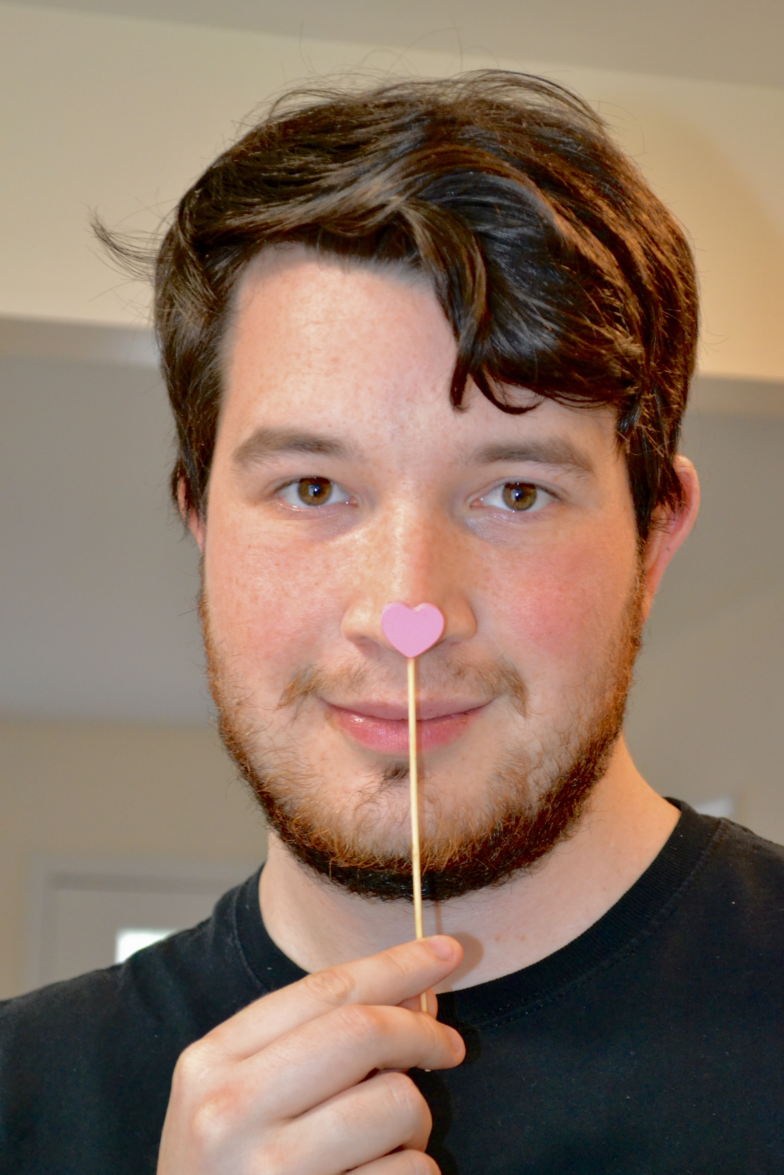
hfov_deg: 17.5
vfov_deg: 26.0
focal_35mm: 78
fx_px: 2548
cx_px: 392
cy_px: 588
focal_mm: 52
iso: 2500
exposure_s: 1/60
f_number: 5.6
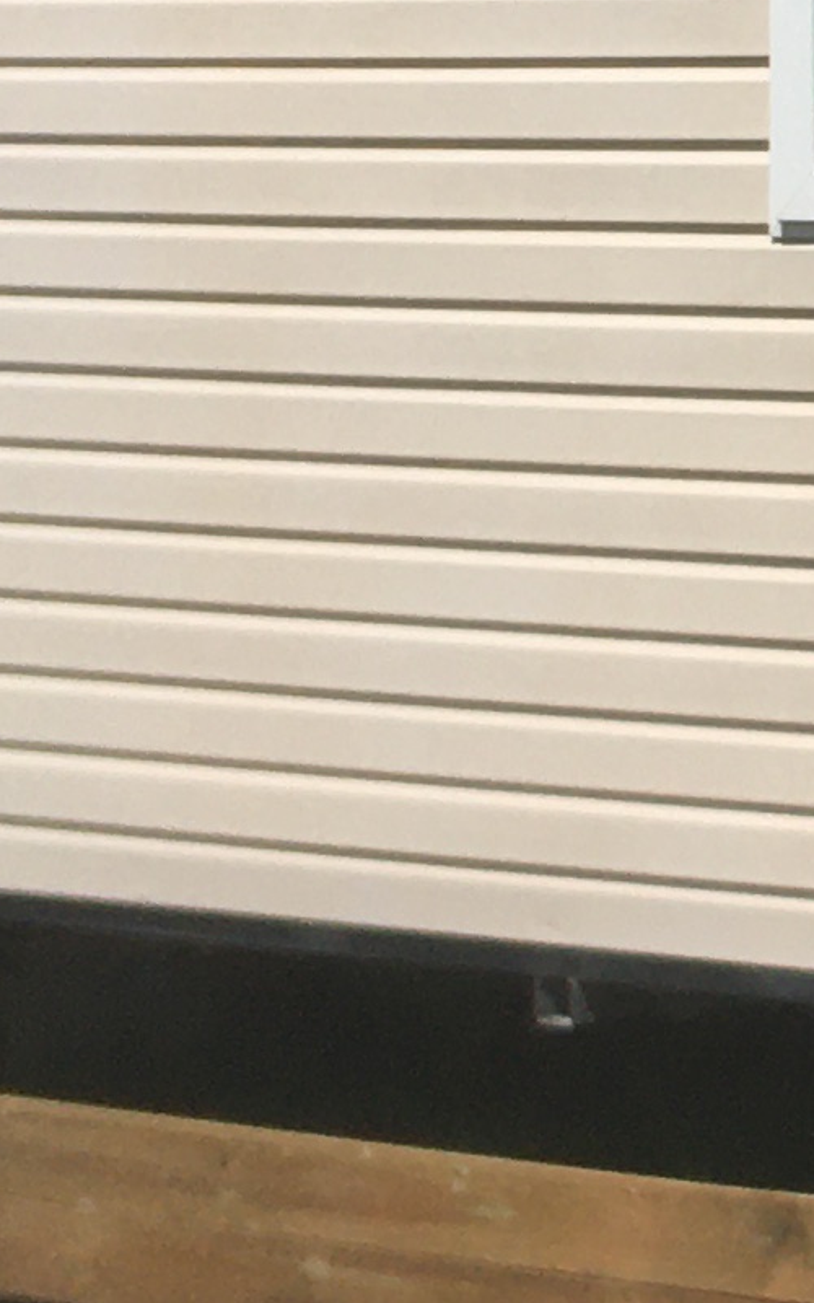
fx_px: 5502
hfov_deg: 8.0
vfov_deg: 13.5
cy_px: 691
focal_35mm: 155
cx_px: 1667
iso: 25
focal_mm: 4.15
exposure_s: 1/3205
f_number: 2.2
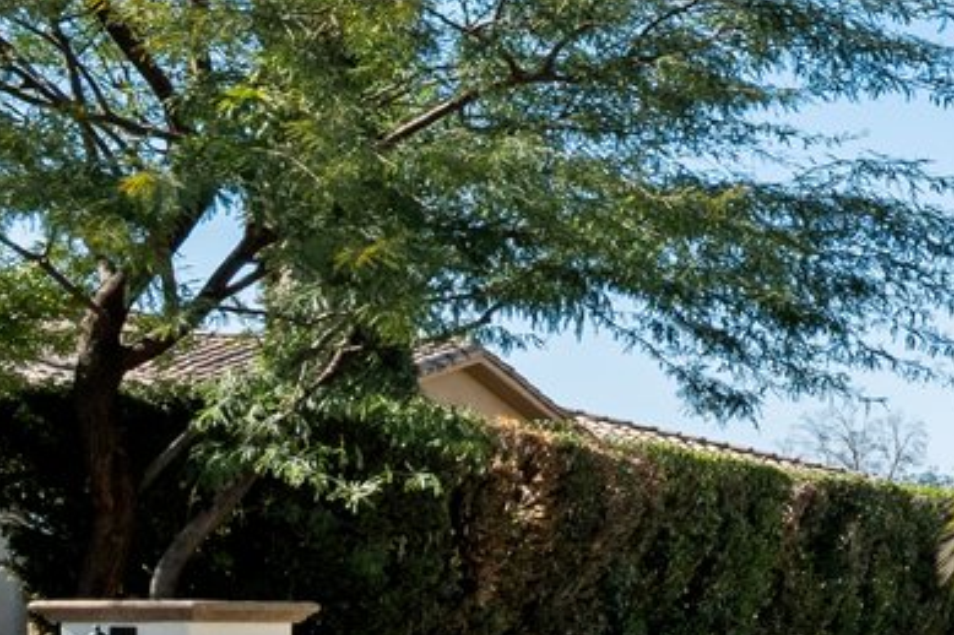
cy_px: 774
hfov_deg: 14.6
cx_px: 2345
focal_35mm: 79
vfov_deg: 16.5
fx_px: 2093
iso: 400
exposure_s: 1/1000
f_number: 8
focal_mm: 15
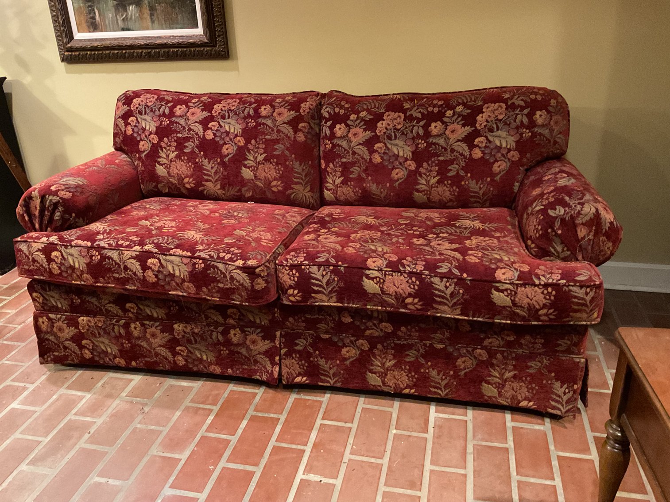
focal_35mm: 29
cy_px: 251
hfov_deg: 61.7
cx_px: 335
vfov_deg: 48.2
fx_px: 561
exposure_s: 1/24
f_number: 1.8
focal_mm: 3
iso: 500
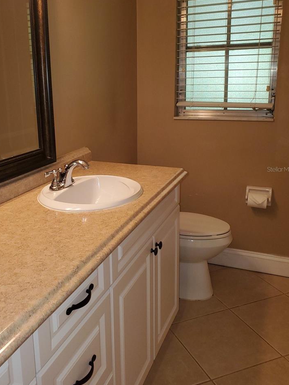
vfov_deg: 55.2
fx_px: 367
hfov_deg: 42.7
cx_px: 113
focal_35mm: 33
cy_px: 169
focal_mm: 4.3
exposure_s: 1/40
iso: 125
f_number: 2.4
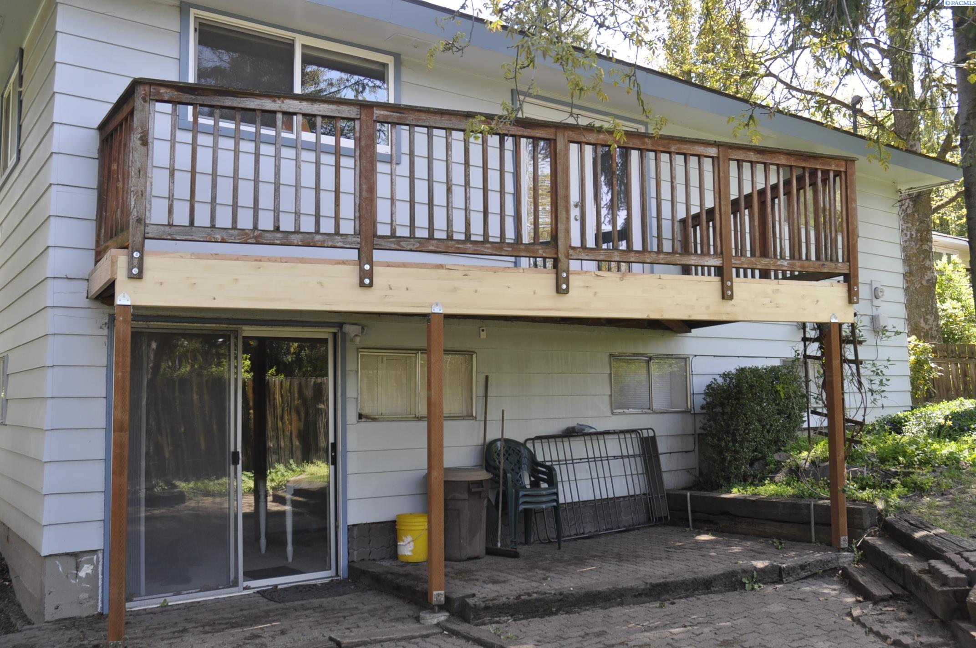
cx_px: 488
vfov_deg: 39.9
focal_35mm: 33
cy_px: 324
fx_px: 894
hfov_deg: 57.3
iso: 220
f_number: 5.6
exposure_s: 1/125
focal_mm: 22
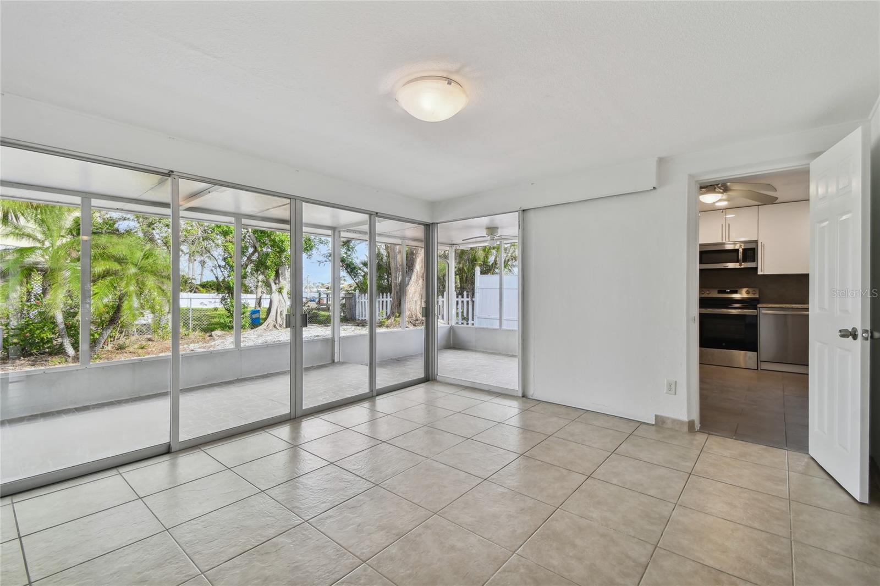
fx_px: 367
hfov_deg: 100.4
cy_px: 293
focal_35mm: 15
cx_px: 440
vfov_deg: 77.3
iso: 100
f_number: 7.1
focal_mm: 10
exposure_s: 1/40
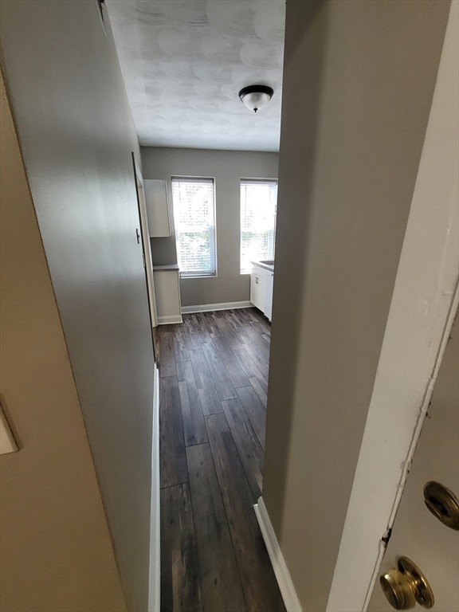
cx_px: 230
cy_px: 306
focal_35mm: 13
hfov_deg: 89.9
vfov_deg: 106.2
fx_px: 230
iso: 160
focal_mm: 2.2
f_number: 2.2
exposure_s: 1/60
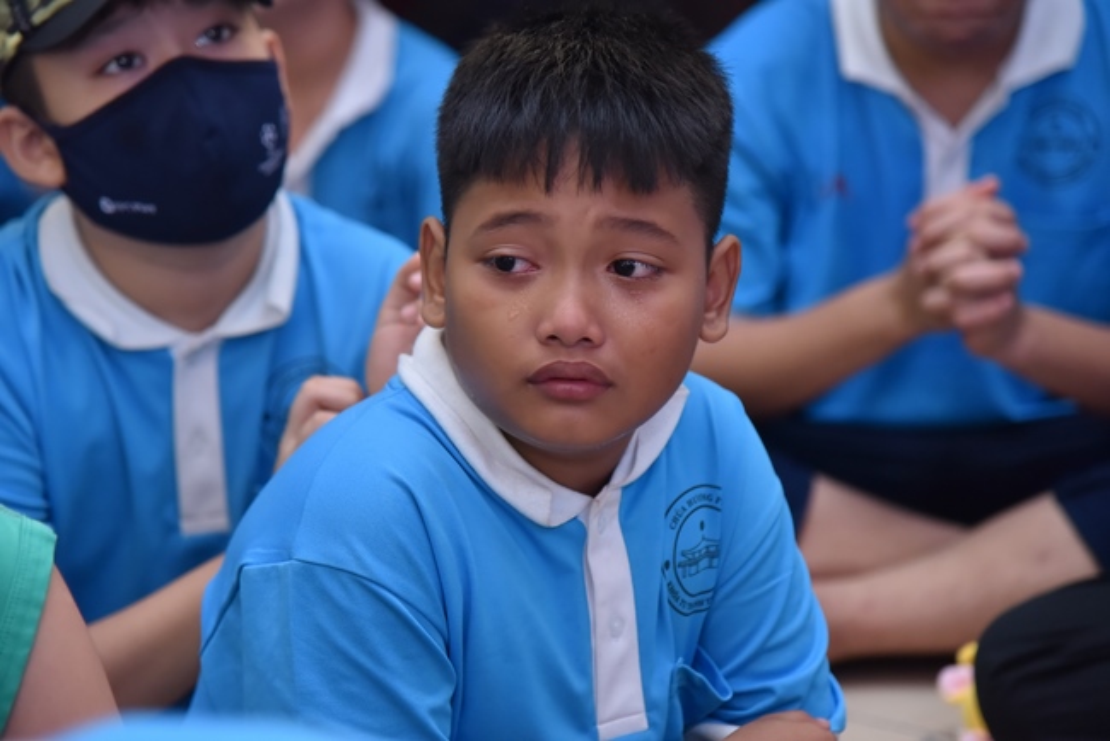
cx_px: 555
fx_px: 3701
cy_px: 370
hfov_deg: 17.1
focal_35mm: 120
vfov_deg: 11.4
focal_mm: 120
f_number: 4
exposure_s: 1/125
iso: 1600
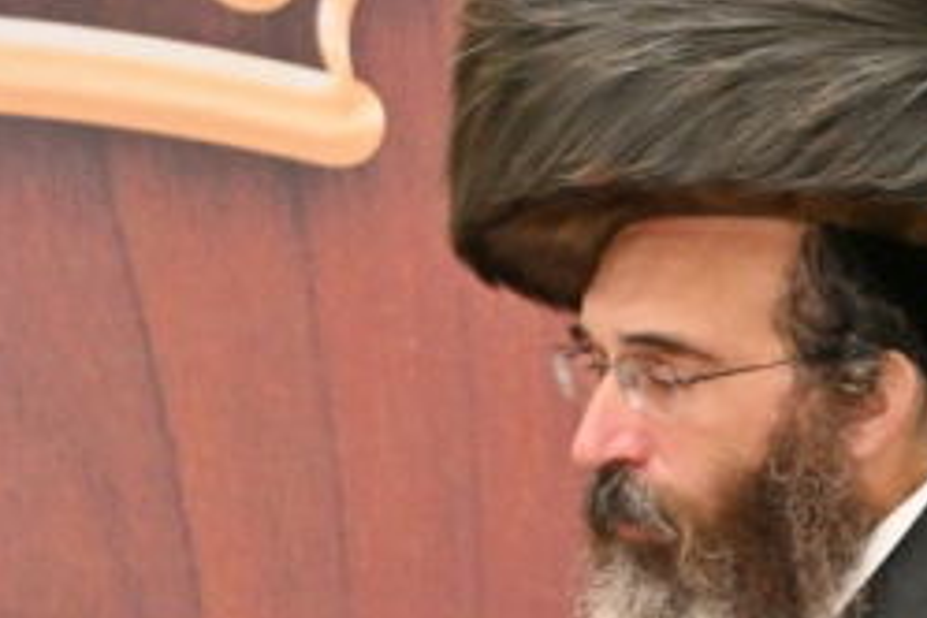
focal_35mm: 1078
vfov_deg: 1.3
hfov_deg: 1.9
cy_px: 1117
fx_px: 27756
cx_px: -454
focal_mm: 175
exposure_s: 1/200
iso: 200
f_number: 2.8
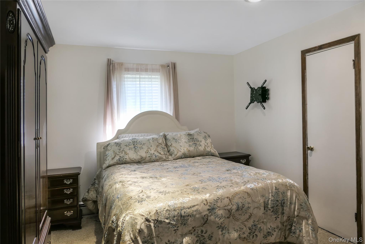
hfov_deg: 73.7
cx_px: 182
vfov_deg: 53.1
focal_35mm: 24
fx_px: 243
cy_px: 122
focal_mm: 8.8
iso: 125
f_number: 1.6
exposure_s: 1/125
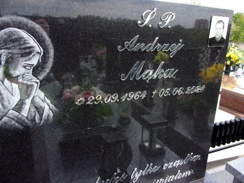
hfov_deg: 63.4
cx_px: 122
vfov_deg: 49.7
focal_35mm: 28
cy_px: 92
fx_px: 197
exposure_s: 1/210
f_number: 3.9
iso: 80
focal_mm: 5.1
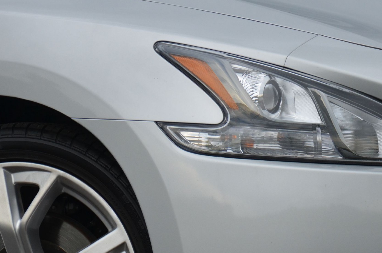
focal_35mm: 538
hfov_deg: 3.8
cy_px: 120
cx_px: 271
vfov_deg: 2.5
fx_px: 5696
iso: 640
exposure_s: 1/1000
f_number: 5.6
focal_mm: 200
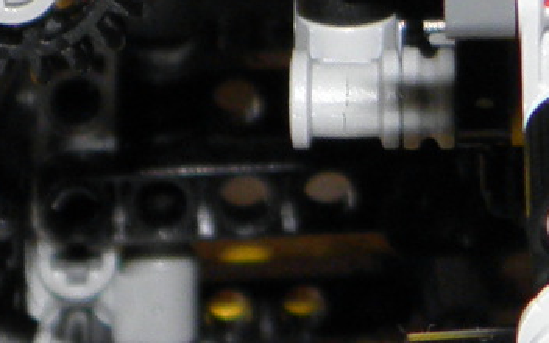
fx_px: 5416
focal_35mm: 362
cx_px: 655
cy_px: -106
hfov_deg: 5.8
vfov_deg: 3.6
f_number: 3.9
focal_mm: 8.6
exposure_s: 1/100
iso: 100
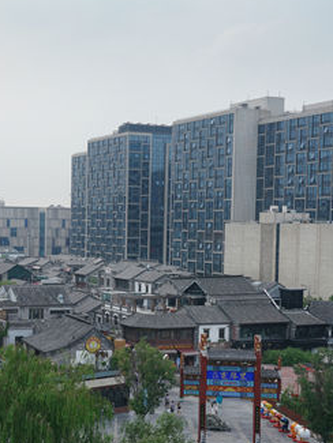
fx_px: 795
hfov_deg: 23.1
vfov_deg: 31.1
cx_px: 33
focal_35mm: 62
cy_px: 251
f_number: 8
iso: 100
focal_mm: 35
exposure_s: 1/250
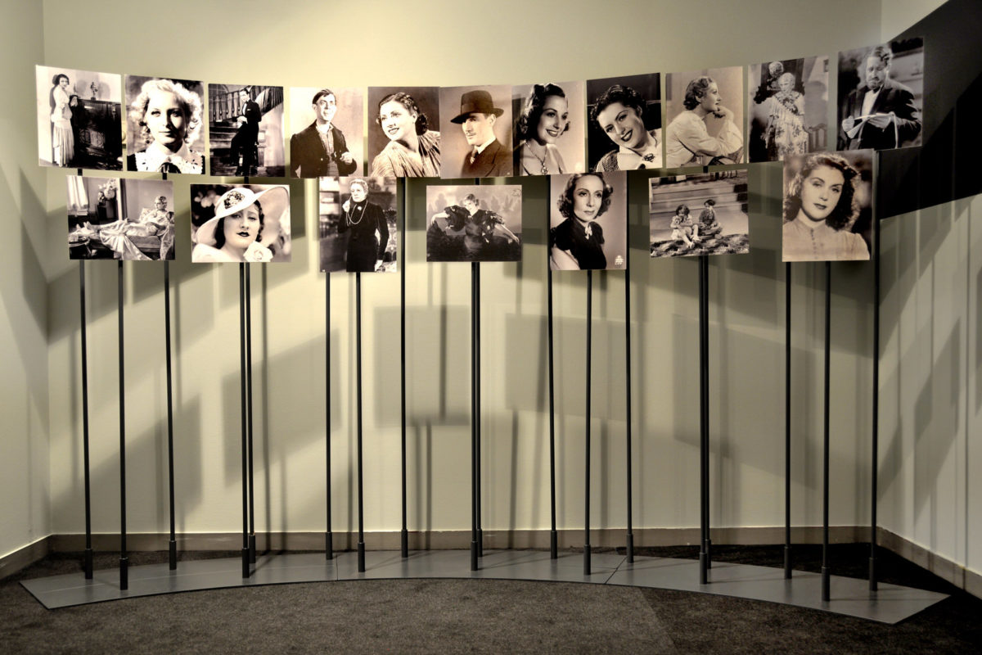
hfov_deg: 53.1
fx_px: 982
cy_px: 328
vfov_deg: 36.9
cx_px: 491
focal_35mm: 36
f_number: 3.8
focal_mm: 24
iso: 200
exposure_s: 1/13
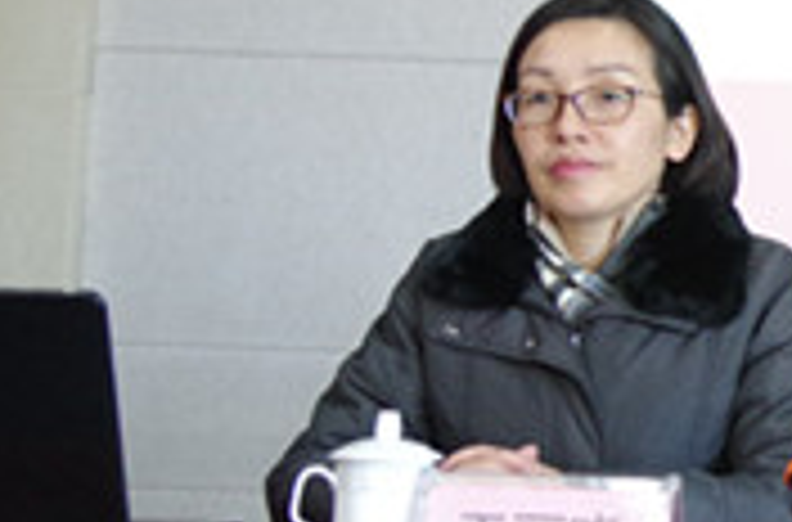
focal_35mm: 142
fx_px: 3113
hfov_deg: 13.2
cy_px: 148
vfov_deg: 9.6
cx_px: 1395
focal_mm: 26
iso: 1600
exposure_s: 1/125
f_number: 1.8
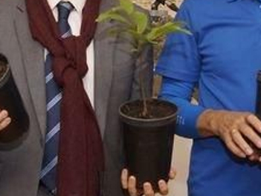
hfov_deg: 18.6
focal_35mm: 105
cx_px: 65
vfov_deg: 14.0
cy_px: 158
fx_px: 792
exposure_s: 1/160
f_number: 4.5
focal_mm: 16
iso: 200
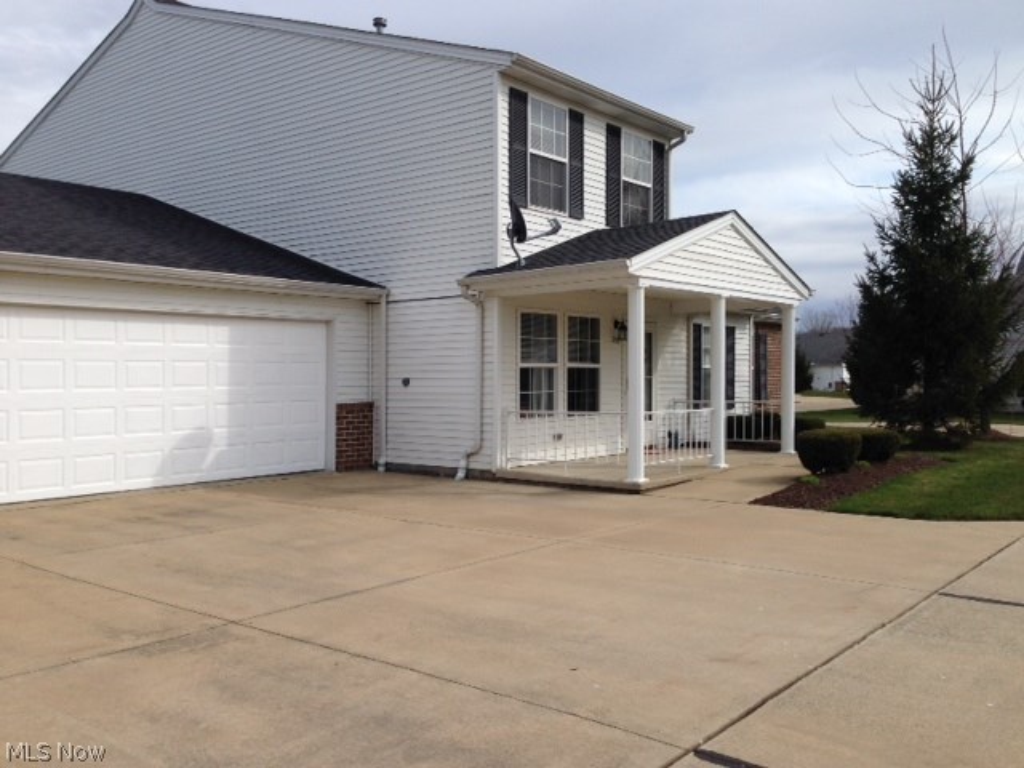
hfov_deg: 55.4
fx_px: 976
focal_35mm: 33
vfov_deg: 42.9
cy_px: 384
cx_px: 512
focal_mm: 4.12
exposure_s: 1/2169
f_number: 2.4
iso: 50
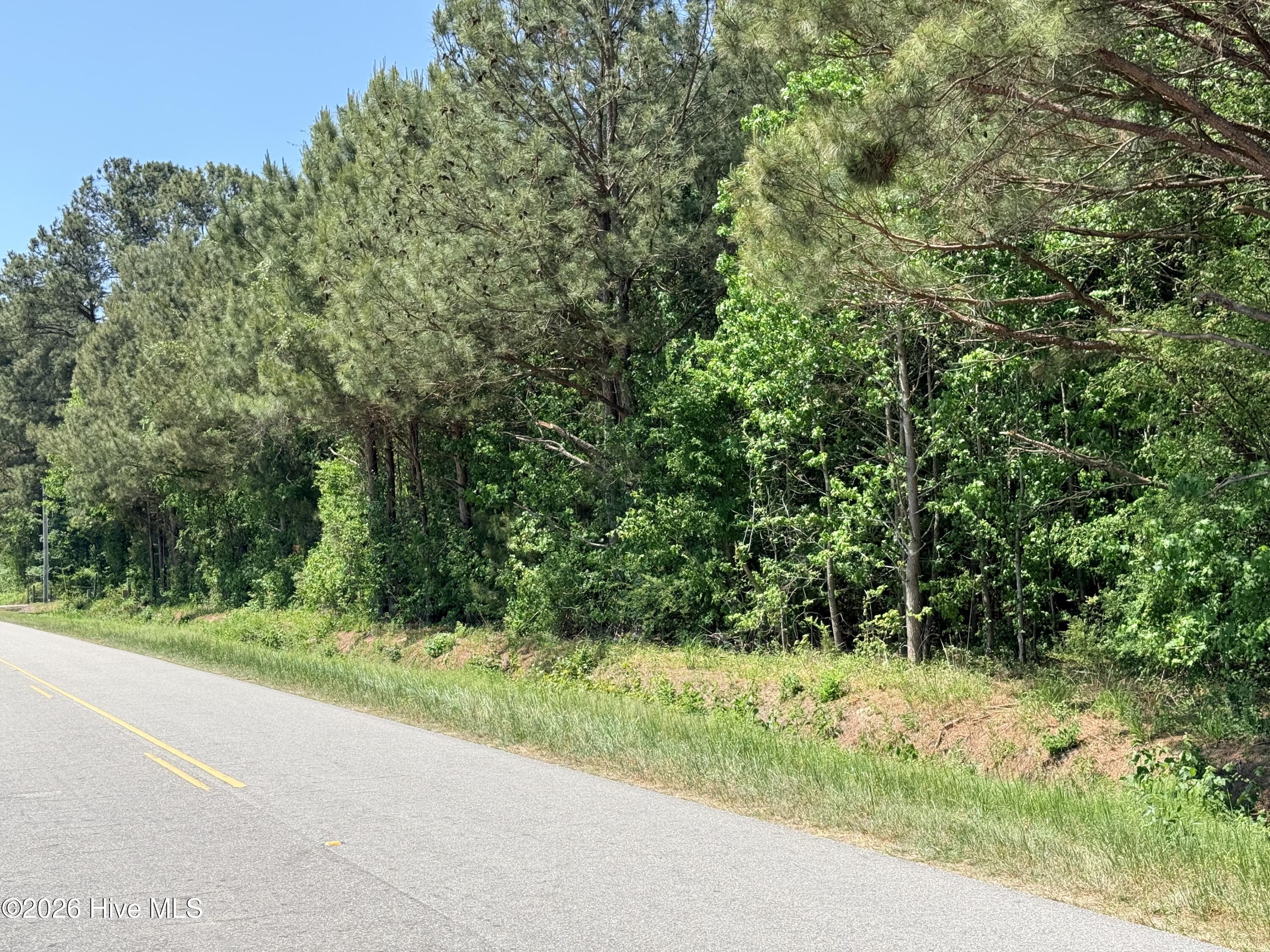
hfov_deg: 39.7
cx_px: 635
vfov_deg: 30.3
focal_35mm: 48
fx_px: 1761
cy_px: 476
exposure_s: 1/2415
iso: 80
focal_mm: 6.76
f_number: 1.78
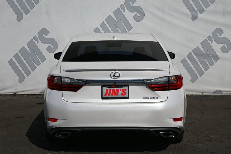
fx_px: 452
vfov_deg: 19.3
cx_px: 116
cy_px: 77
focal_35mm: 70
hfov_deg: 28.7
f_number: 8
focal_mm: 47
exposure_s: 1/500
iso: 100
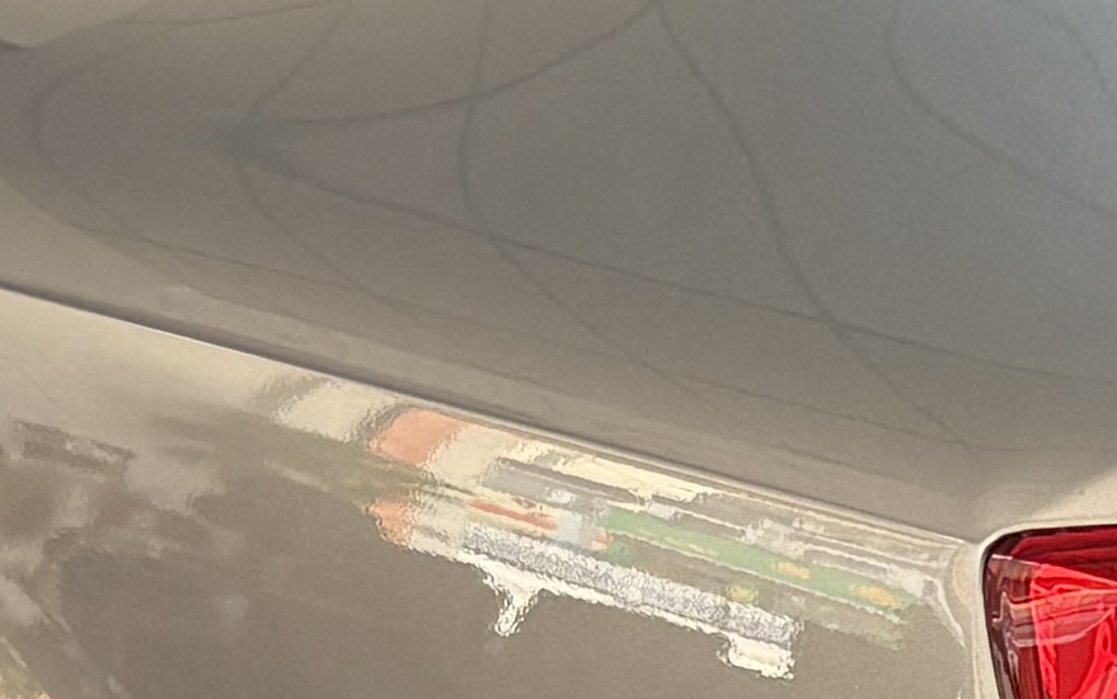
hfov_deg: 11.4
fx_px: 5451
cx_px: 1380
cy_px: 456
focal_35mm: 179
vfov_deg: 7.3
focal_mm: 5.96
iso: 100
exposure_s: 1/122
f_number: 1.6
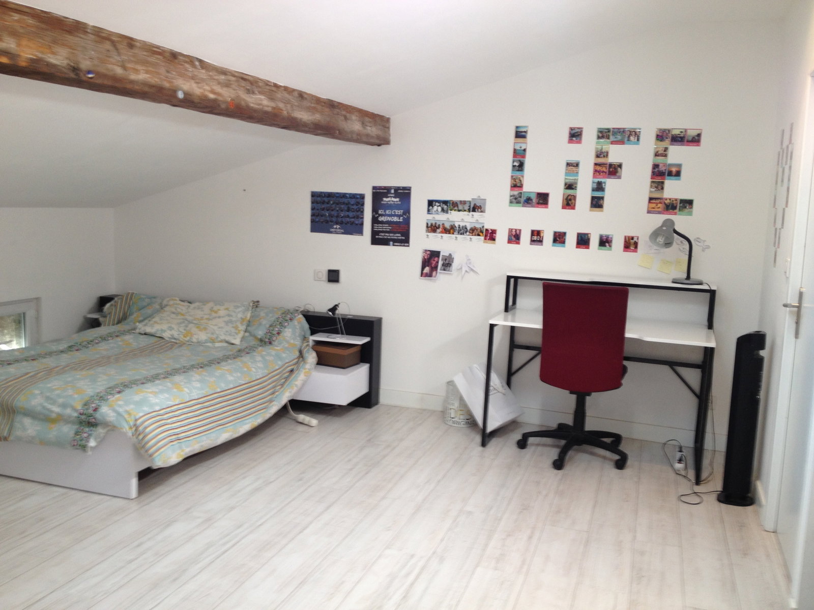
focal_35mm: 35
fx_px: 823
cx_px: 407
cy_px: 305
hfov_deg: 52.6
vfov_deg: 40.7
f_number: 2.4
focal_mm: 4.28
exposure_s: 1/24
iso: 50
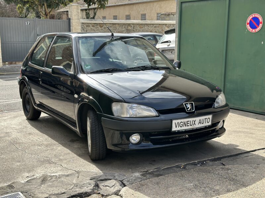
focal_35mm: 48
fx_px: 367
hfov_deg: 39.7
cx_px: 132
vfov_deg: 30.3
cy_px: 99
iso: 64
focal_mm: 6.86
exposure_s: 1/1453
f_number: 1.78
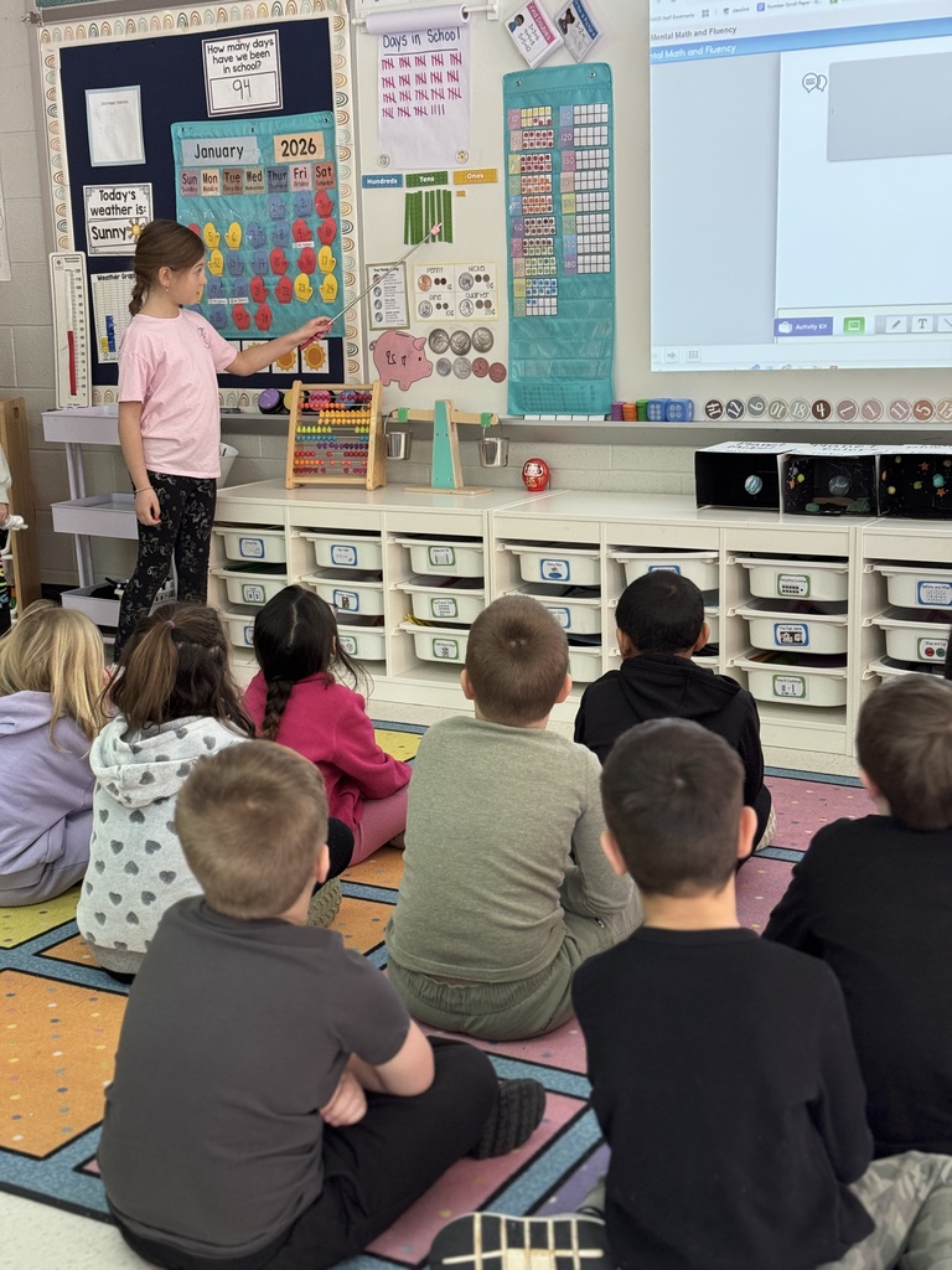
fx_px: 1760
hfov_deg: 30.3
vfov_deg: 39.7
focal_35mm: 48
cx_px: 476
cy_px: 635
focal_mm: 6.76
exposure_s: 1/60
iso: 200
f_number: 1.78
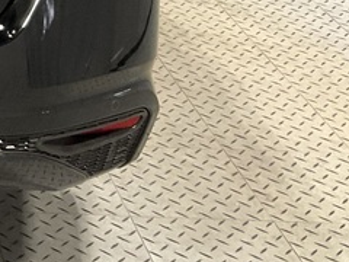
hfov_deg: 14.5
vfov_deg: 12.4
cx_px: -314
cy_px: -82
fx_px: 1170
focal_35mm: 116
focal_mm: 3
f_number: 1.8
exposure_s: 1/60
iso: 100
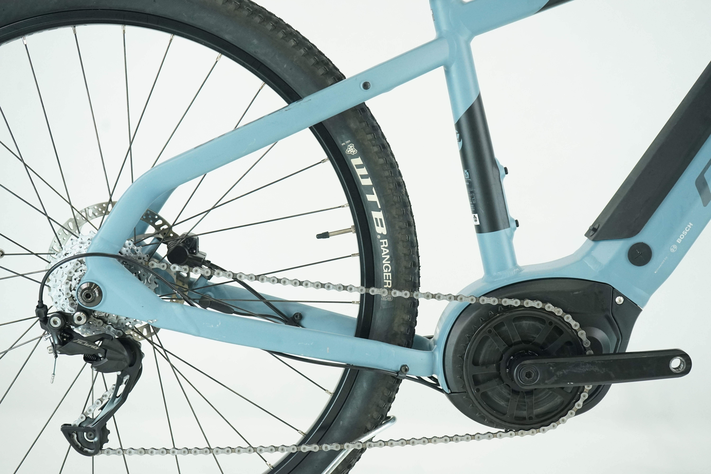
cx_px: 356
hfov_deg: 36.9
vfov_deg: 25.1
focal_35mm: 54
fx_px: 1066
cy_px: 237
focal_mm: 54
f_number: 6.3
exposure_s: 1/200
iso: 2500
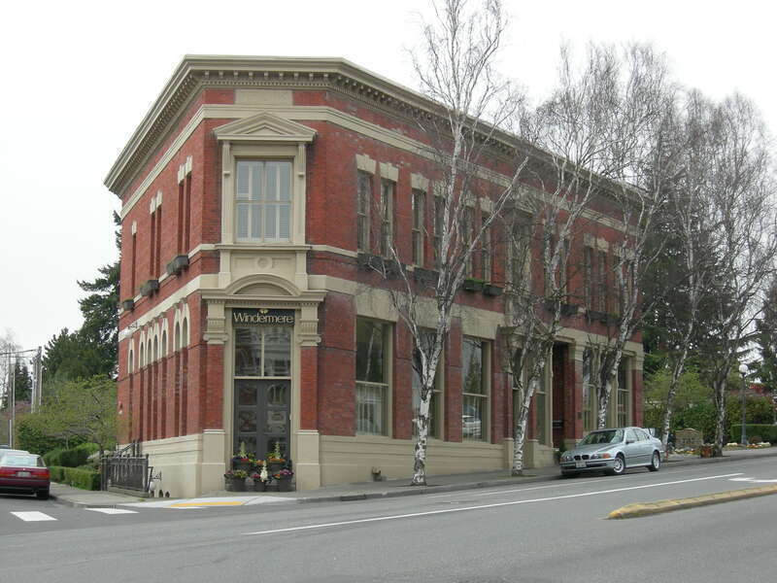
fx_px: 1661
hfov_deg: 26.3
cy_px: 292
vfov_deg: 19.9
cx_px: 388
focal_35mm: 74
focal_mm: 15.5
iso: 64
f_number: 4.8
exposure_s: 1/114
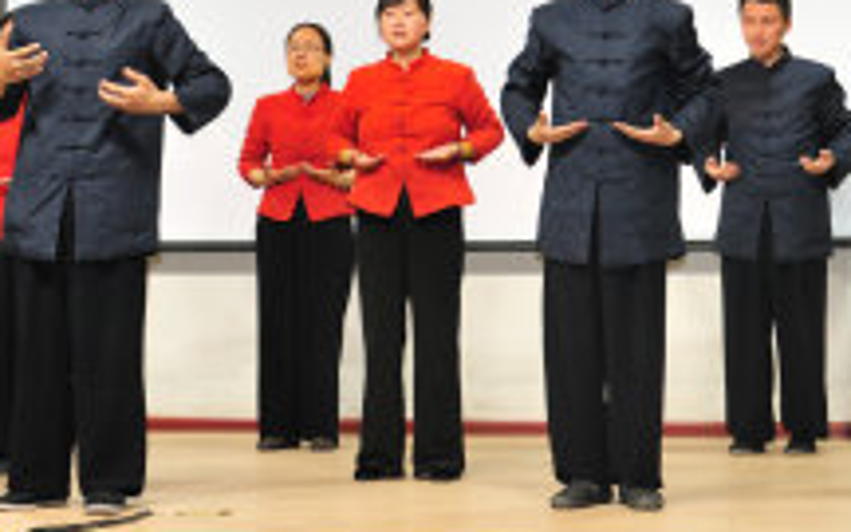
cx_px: 433
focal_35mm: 83
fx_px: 1925
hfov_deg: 24.9
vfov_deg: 15.4
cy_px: -41
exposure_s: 1/40
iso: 640
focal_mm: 24
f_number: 3.2
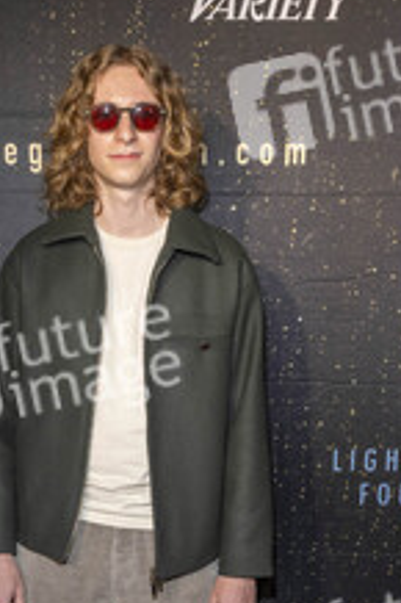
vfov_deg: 34.3
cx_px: 119
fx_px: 936
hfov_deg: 24.0
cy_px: 509
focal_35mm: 56
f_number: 5.6
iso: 800
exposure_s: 1/200
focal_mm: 30.5
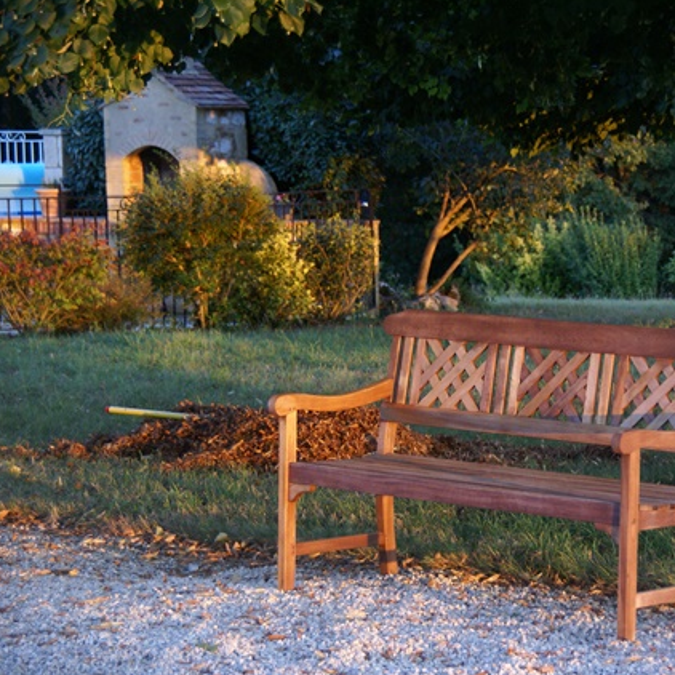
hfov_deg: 15.0
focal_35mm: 116
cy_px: 338
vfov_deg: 15.0
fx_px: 2559
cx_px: 505
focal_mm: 60
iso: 400
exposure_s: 1/60
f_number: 5
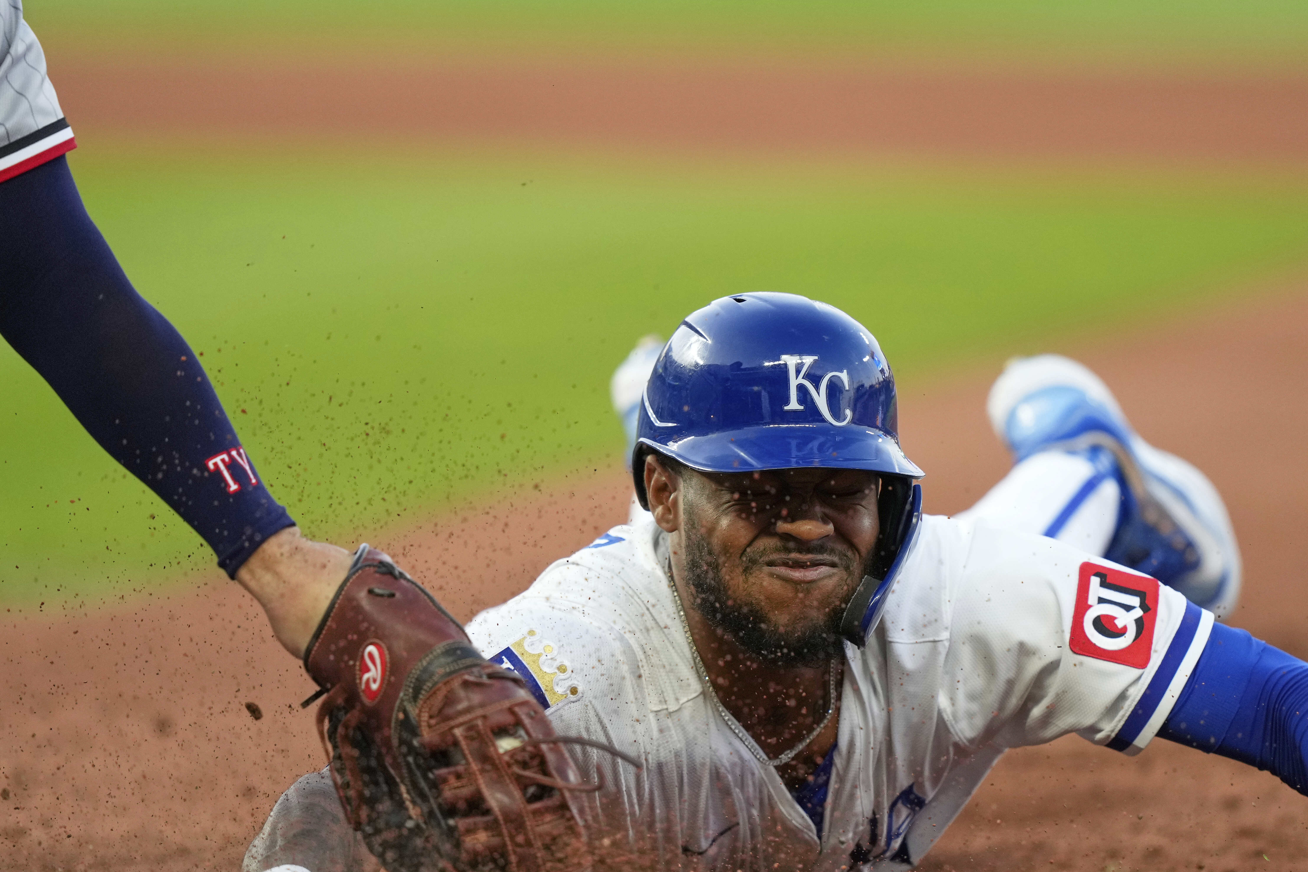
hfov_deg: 3.6
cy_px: 611
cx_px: 751
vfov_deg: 2.4
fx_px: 20854
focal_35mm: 574
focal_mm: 400
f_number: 2.8
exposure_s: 1/2000
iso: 1250
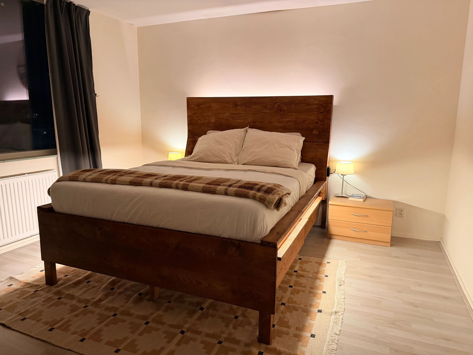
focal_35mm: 24
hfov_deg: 71.6
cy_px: 178
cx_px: 236
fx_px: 328
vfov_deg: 56.8
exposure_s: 1/52
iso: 640
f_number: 1.78
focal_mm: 6.76
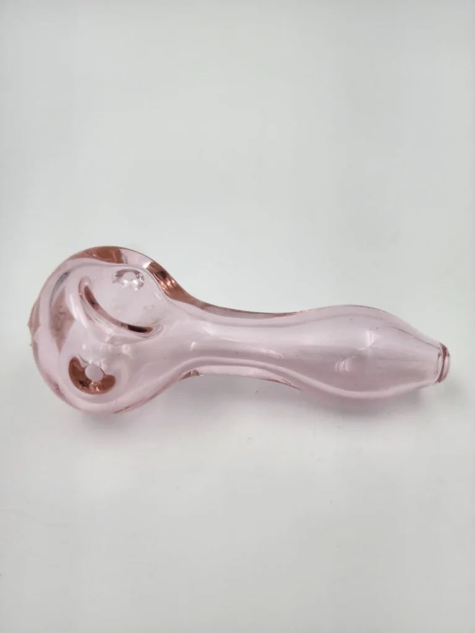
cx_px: 238
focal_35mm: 23
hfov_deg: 58.9
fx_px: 421
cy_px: 316
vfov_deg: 73.9
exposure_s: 1/219
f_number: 1.8
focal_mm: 6.4
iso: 12
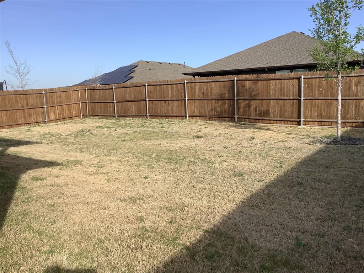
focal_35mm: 31
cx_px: 182
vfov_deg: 45.4
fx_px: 326
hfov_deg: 58.4
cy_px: 136
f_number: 2.4
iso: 25
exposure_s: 1/1164
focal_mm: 3.3
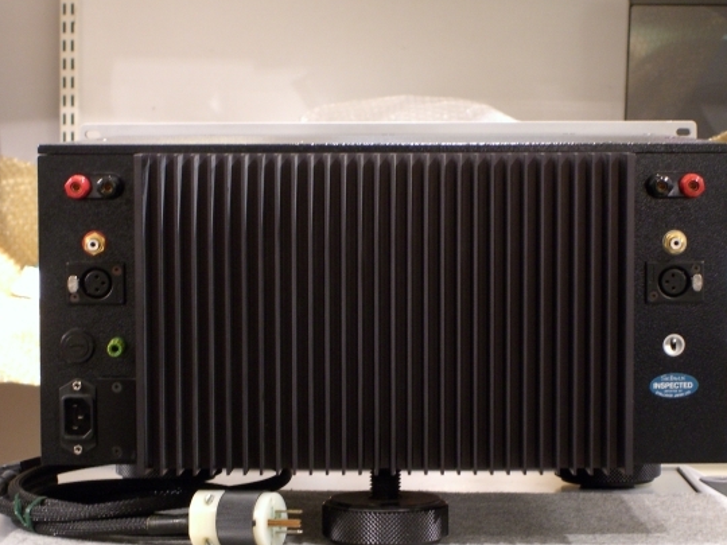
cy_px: 319
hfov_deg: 14.6
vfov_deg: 11.0
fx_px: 2835
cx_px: 366
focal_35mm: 135
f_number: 5.1
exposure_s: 1/4
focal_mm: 23.7
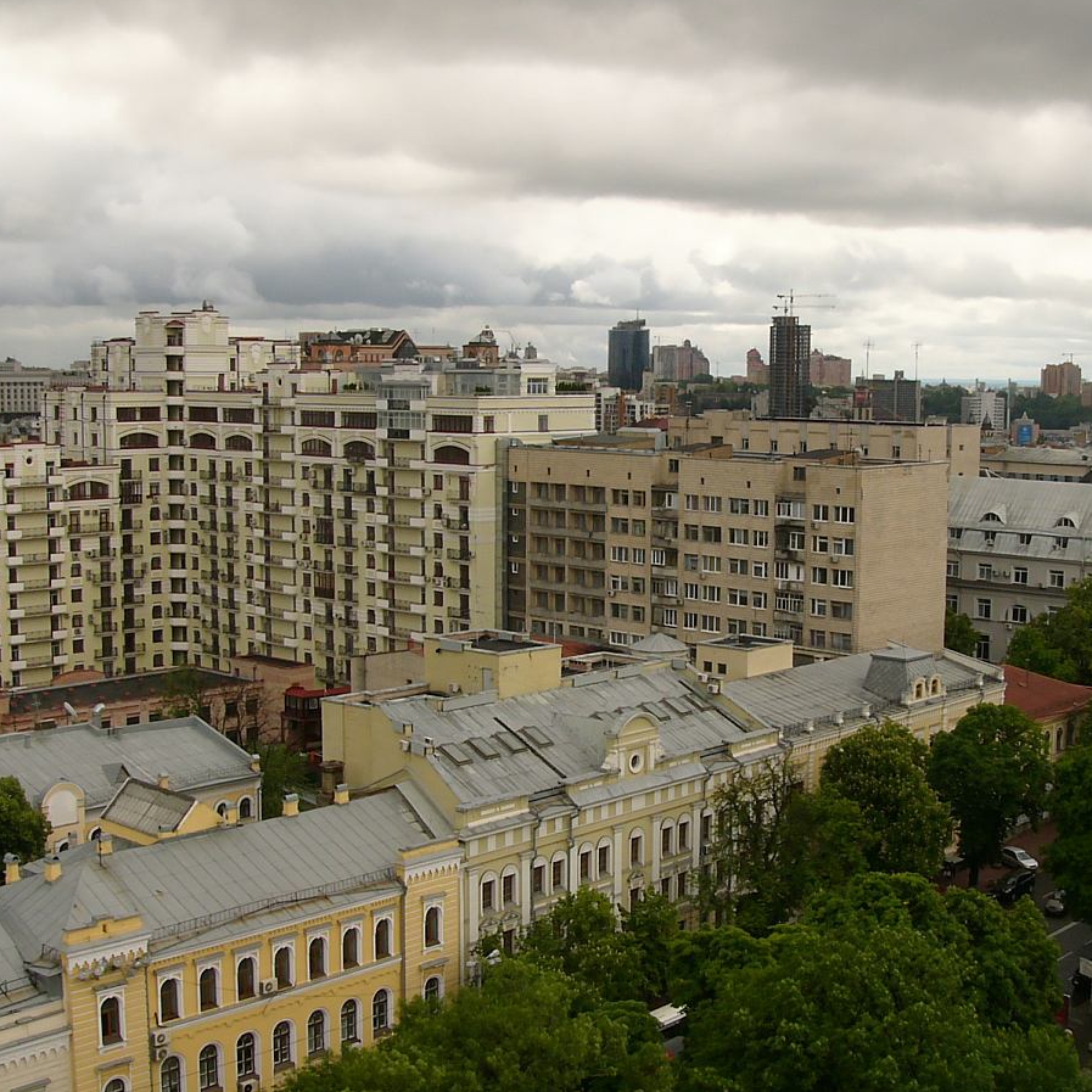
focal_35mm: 49
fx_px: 1749
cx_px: 639
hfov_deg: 34.6
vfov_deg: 34.7
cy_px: 558
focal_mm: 6
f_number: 5.2
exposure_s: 1/320
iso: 50
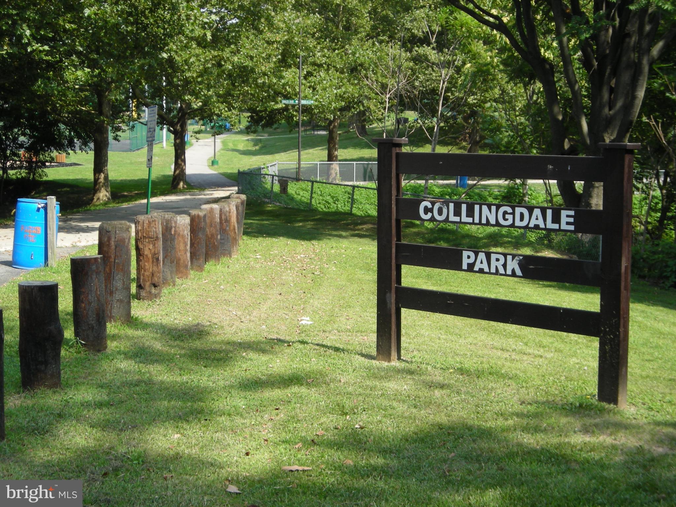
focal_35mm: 65
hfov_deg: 29.8
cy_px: 254
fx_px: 1269
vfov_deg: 22.6
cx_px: 338
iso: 50
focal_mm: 10.8
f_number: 3.9
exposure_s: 1/200
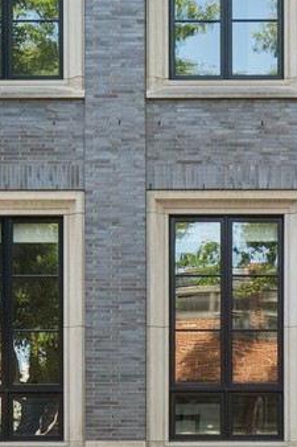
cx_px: 239
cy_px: 49
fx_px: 1424
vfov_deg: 17.5
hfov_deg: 11.9
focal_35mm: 115
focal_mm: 24
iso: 320
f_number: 8
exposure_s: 1/160
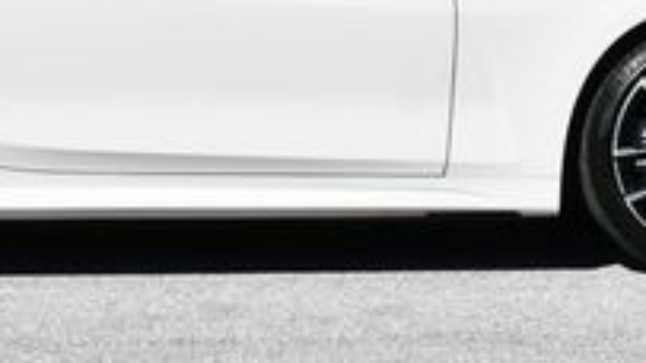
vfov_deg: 5.2
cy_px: -255
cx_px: 89
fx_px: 3955
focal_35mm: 231
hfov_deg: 9.3
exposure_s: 1/320
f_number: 9
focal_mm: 35
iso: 100
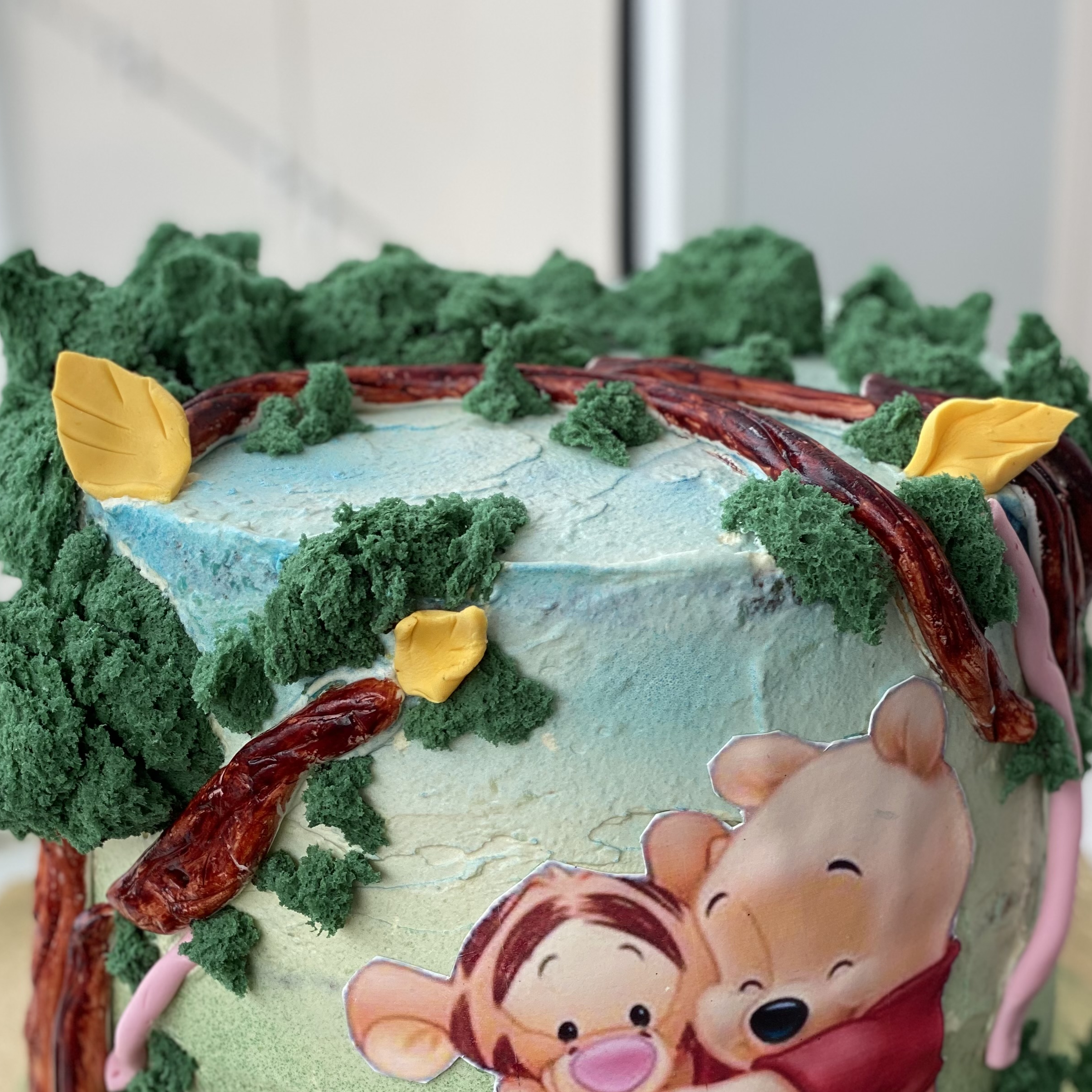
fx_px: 2748
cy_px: 790
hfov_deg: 22.5
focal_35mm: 77
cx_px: 558
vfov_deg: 22.3
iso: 20
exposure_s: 1/132
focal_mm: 6
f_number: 2
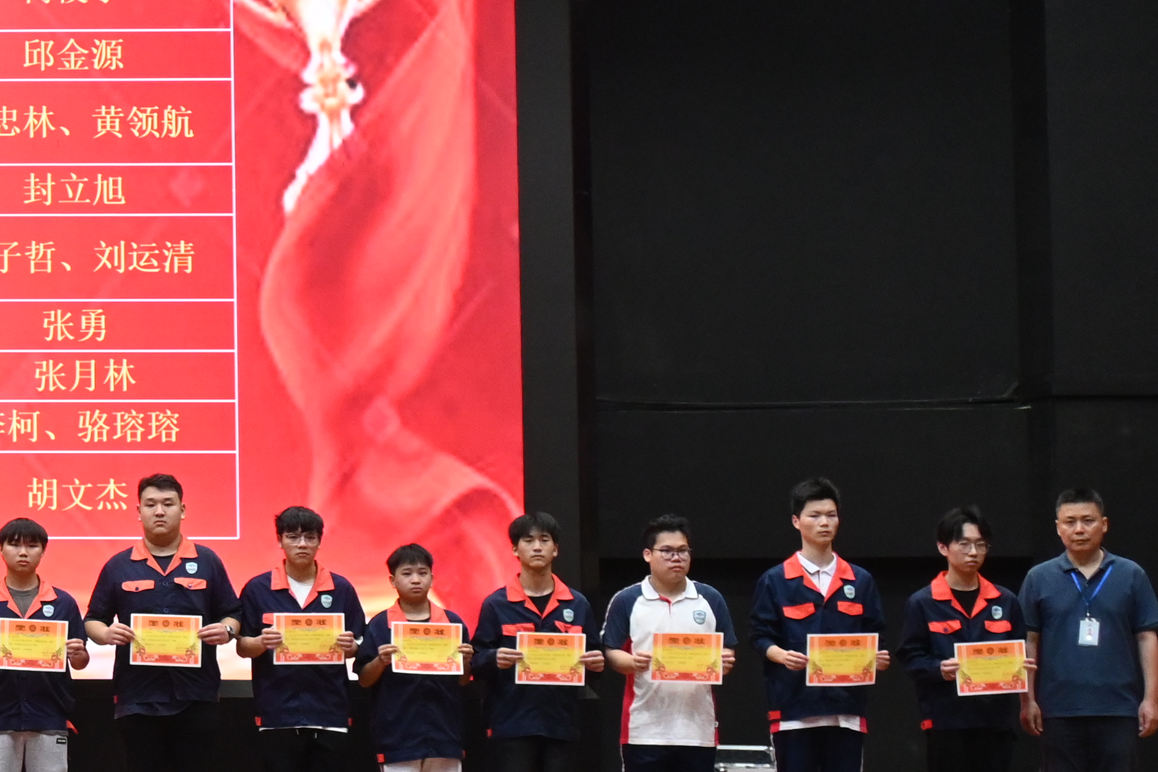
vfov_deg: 12.7
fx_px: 3481
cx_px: -480
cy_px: 365
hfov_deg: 17.3
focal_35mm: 108
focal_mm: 24.5
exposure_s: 1/60
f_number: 4.2
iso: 1250
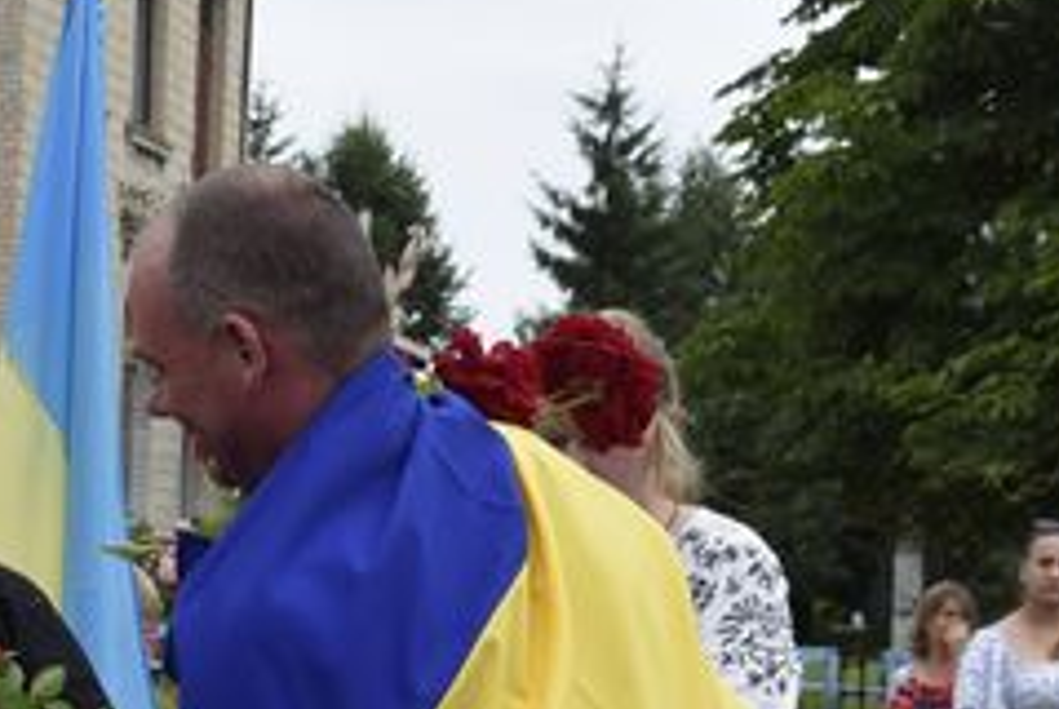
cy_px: 760
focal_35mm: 137
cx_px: 93
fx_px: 4022
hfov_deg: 14.8
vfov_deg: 10.0
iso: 200
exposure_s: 1/320
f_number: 9
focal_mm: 29
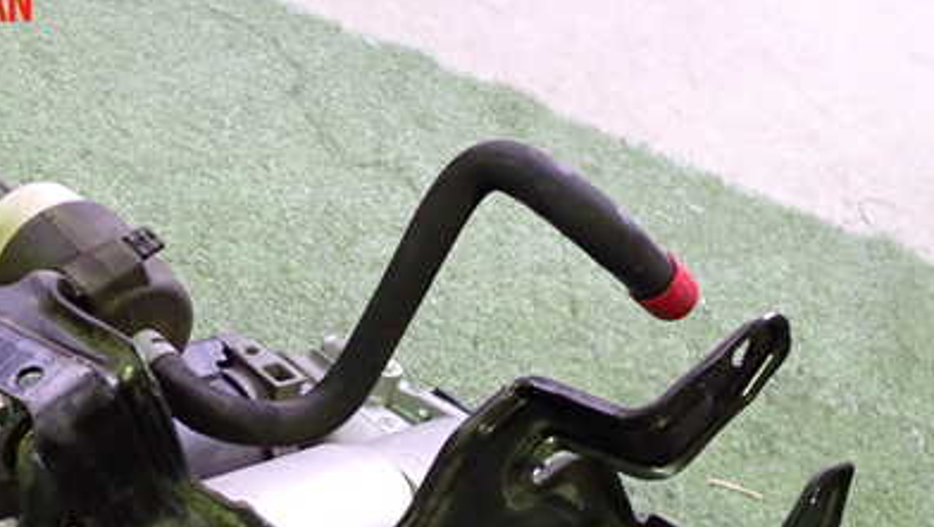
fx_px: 1239
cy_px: 513
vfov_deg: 23.1
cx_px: 315
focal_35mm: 50
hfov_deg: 40.8
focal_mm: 5.4
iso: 800
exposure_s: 1/30
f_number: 2.3
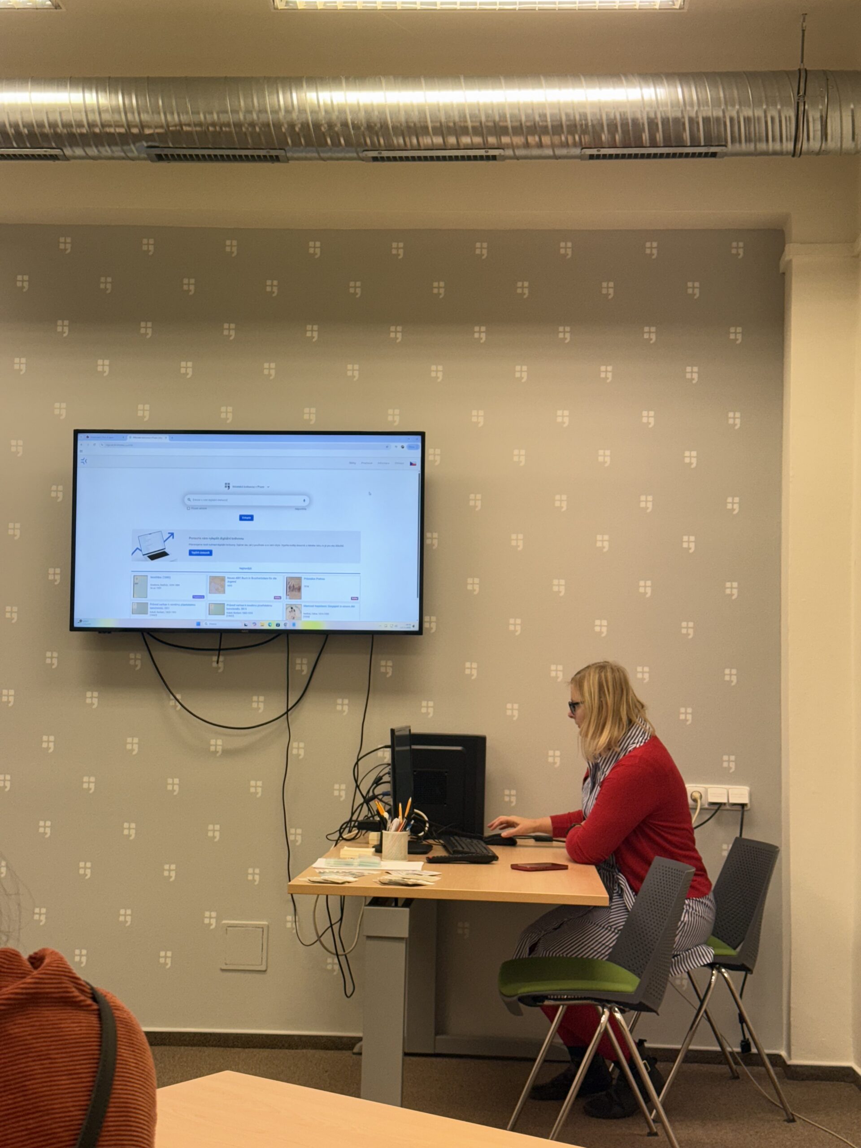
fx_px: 1592
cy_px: 574
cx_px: 430
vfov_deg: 39.7
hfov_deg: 30.3
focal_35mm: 48
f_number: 1.78
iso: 50
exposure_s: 1/121
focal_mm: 6.76
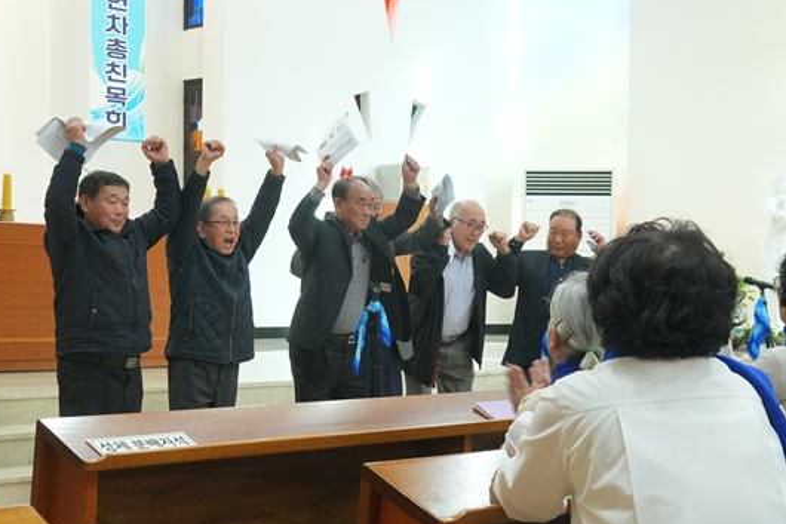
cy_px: 302
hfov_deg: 32.0
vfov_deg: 21.6
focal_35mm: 63
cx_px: 334
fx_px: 1369
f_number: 6.3
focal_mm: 29
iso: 4000
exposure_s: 1/100
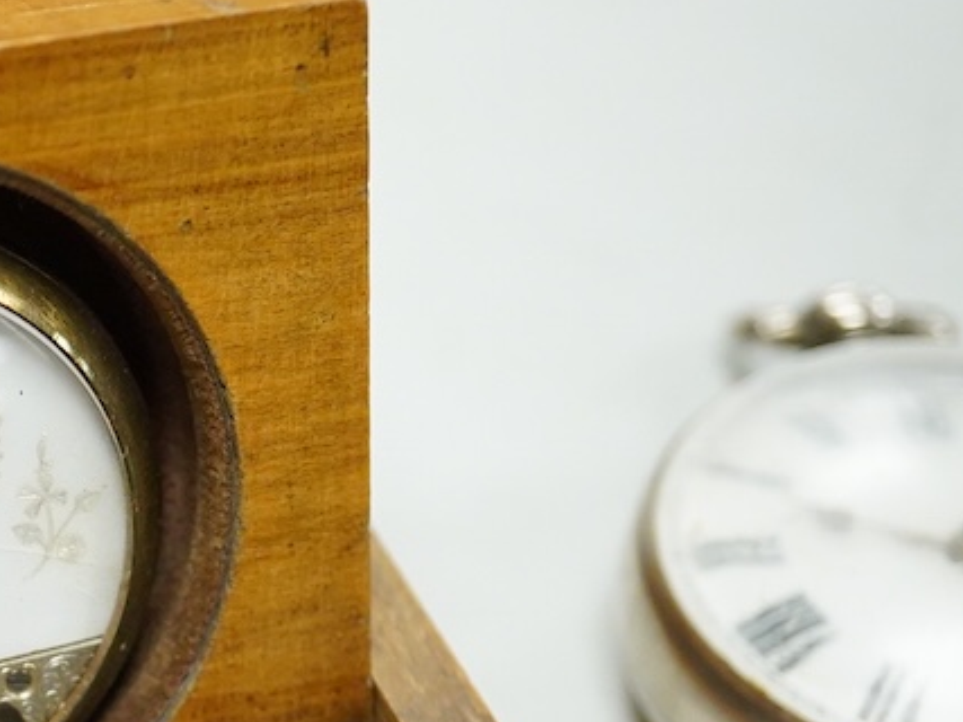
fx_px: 3171
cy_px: 618
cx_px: -152
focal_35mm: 114
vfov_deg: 12.9
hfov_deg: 16.6
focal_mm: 30
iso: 3200
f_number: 6.3
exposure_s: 1/400
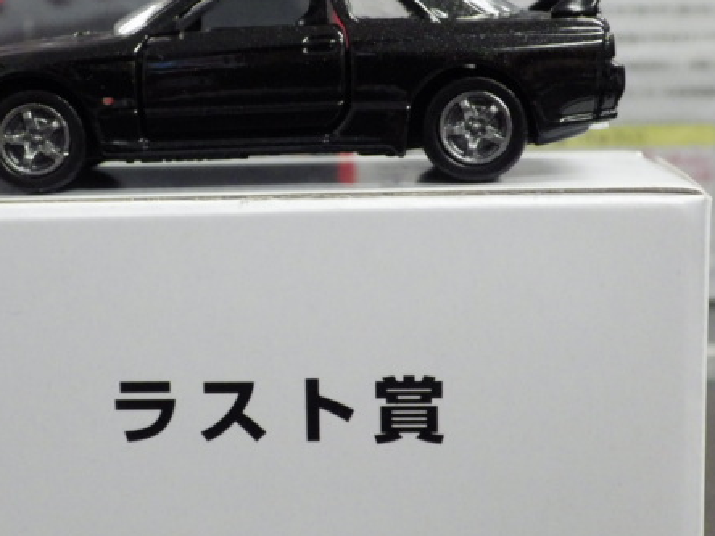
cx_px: 275
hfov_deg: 23.0
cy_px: 248
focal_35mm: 85
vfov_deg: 17.4
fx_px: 1756
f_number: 4
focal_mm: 10.7
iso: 800
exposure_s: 1/30
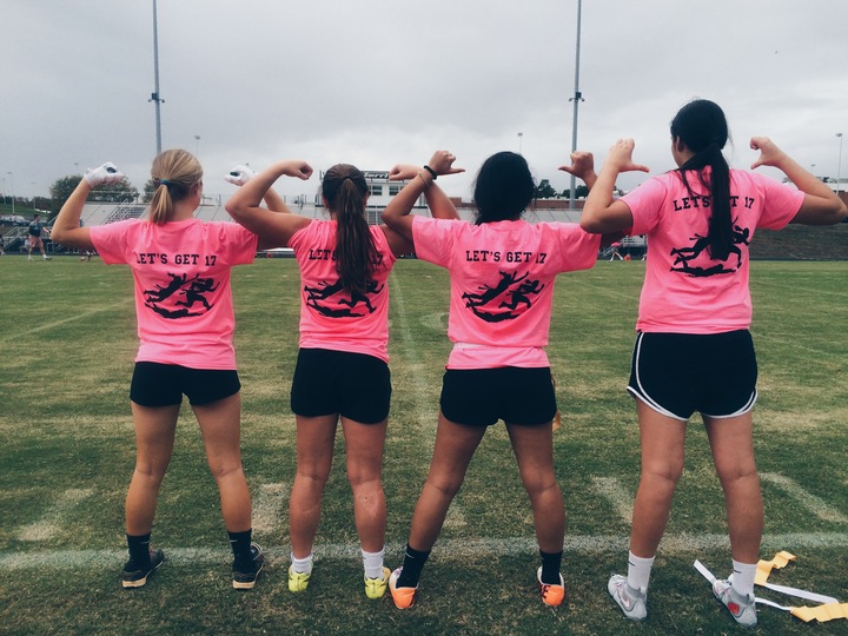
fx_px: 710
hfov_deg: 61.7
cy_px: 318
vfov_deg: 48.2
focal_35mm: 29
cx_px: 424
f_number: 2.2
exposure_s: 1/760
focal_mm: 4.15
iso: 32
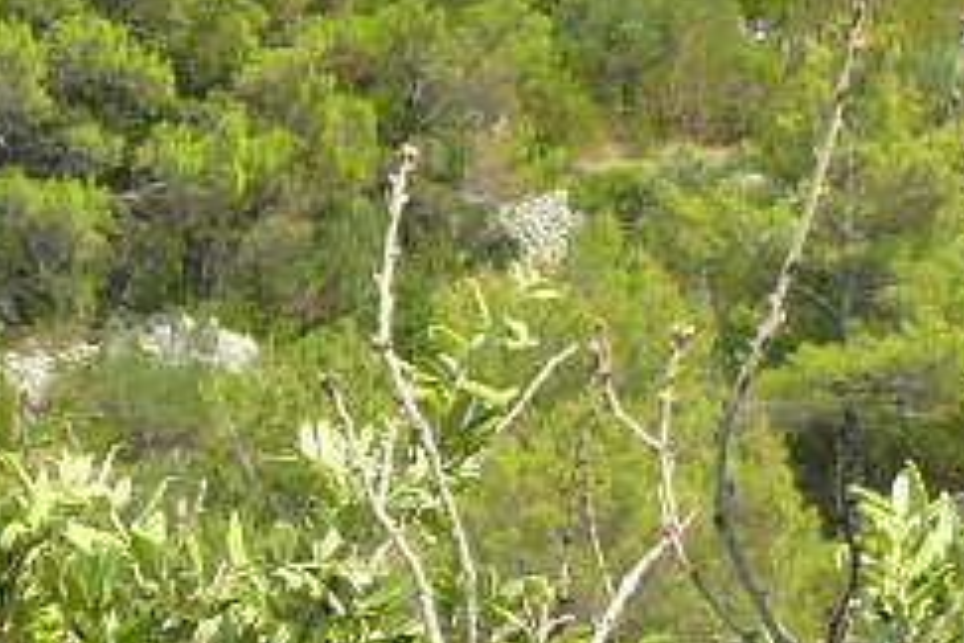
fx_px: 6426
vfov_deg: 5.6
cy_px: 1131
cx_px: 262
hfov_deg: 8.6
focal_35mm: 240
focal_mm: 7.4
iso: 100
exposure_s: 1/160
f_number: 4
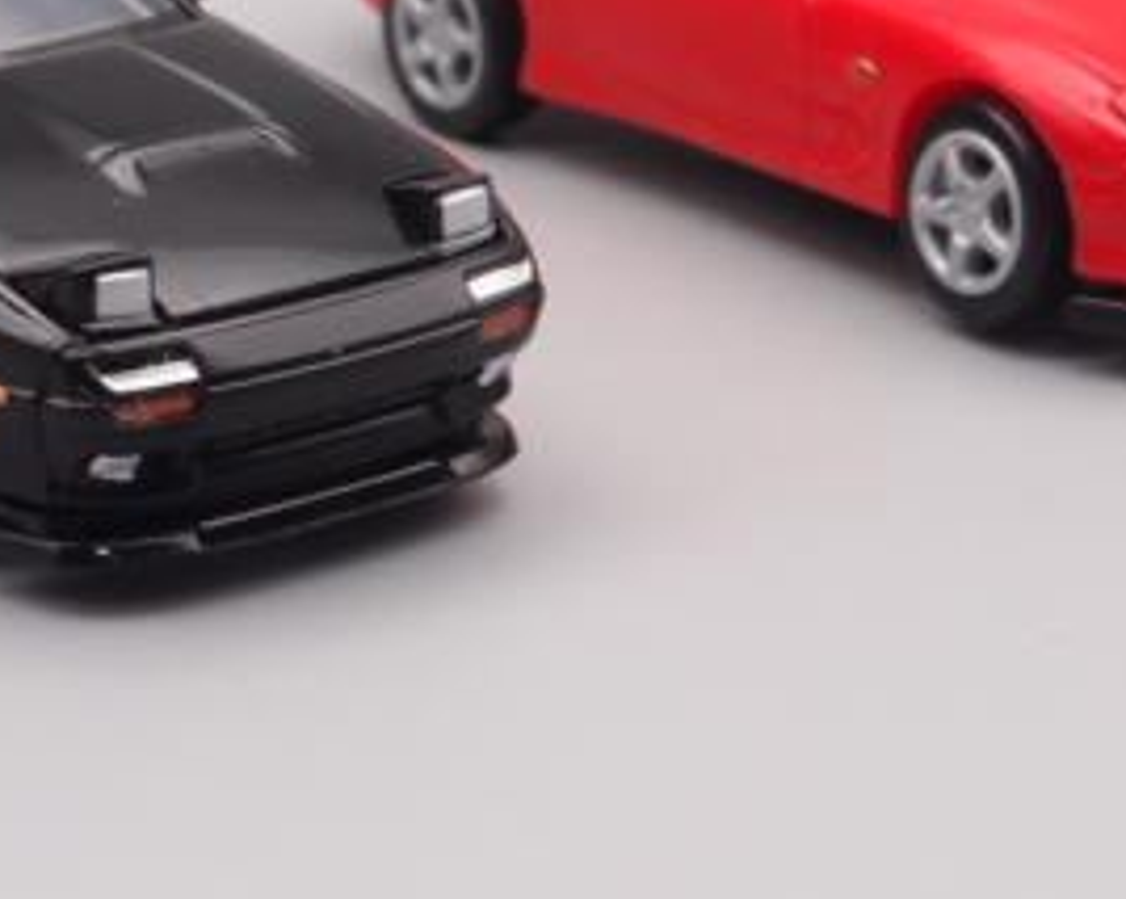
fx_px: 6527
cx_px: 483
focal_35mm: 196
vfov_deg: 7.9
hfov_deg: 9.9
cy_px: 50
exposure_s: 1/15
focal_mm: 18.15
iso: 100
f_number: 8
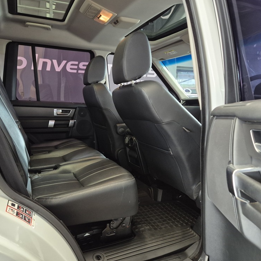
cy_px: 128
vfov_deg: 57.3
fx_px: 239
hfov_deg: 57.0
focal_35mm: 28
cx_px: 110
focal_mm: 5.4
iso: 640
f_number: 1.8
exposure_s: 1/100
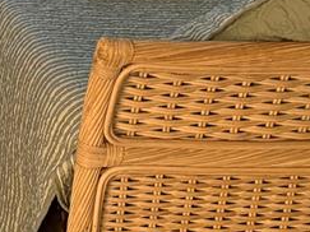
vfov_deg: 13.9
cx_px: -198
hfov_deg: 17.0
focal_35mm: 101
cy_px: -101
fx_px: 904
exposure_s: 1/30
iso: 800
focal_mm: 6.76
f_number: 1.78
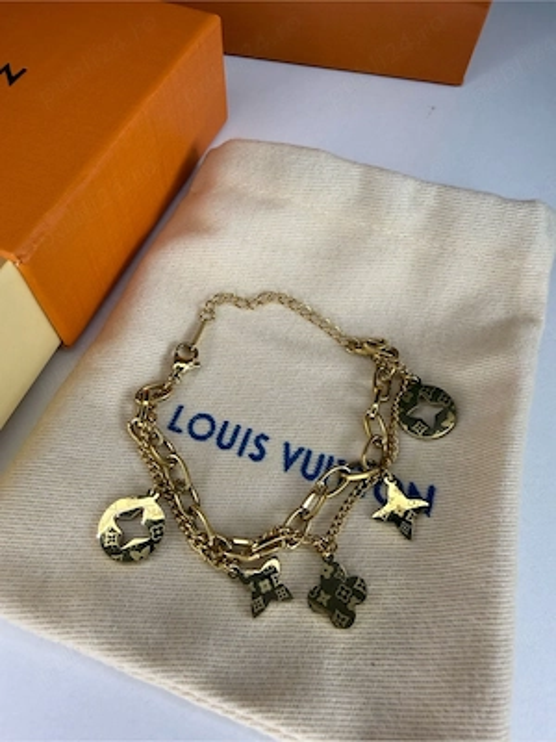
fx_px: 514
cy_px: 371
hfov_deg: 56.8
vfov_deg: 71.6
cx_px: 278
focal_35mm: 24
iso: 50
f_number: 2.2
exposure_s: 1/99
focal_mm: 2.22
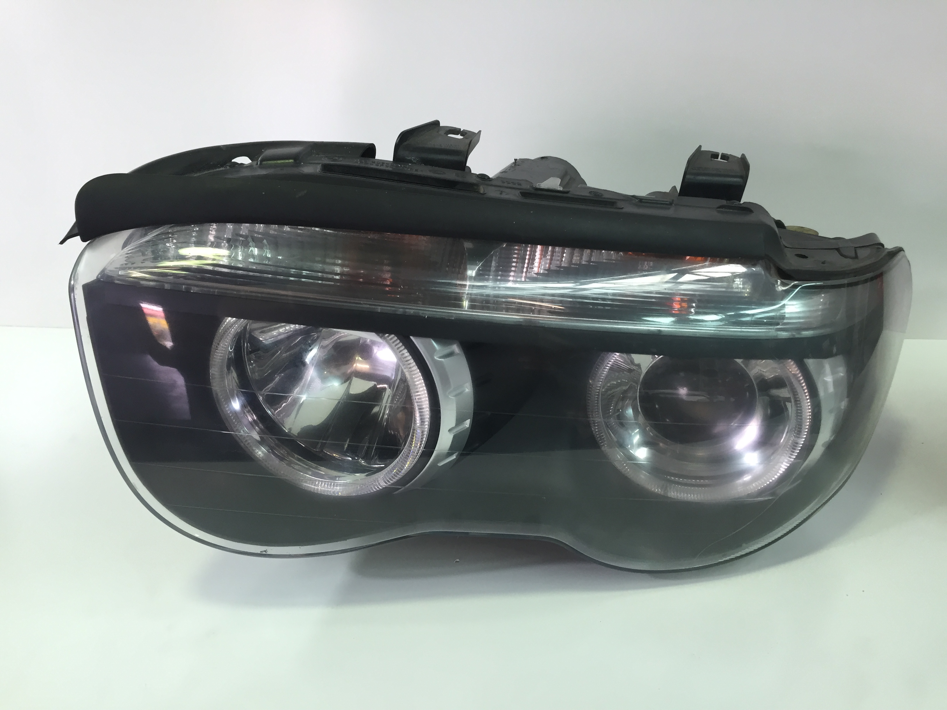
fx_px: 793
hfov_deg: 61.7
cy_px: 355
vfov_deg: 48.2
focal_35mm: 29
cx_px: 474
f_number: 2.2
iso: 32
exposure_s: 1/40
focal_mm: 4.15
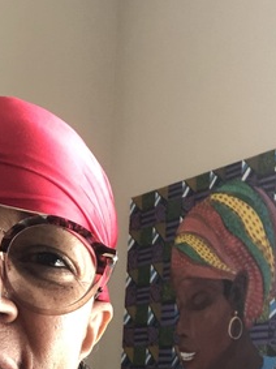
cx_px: 15
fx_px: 723
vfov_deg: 27.6
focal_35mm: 68
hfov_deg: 21.0
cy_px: 326
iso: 250
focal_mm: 2.87
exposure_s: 1/60
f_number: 2.2
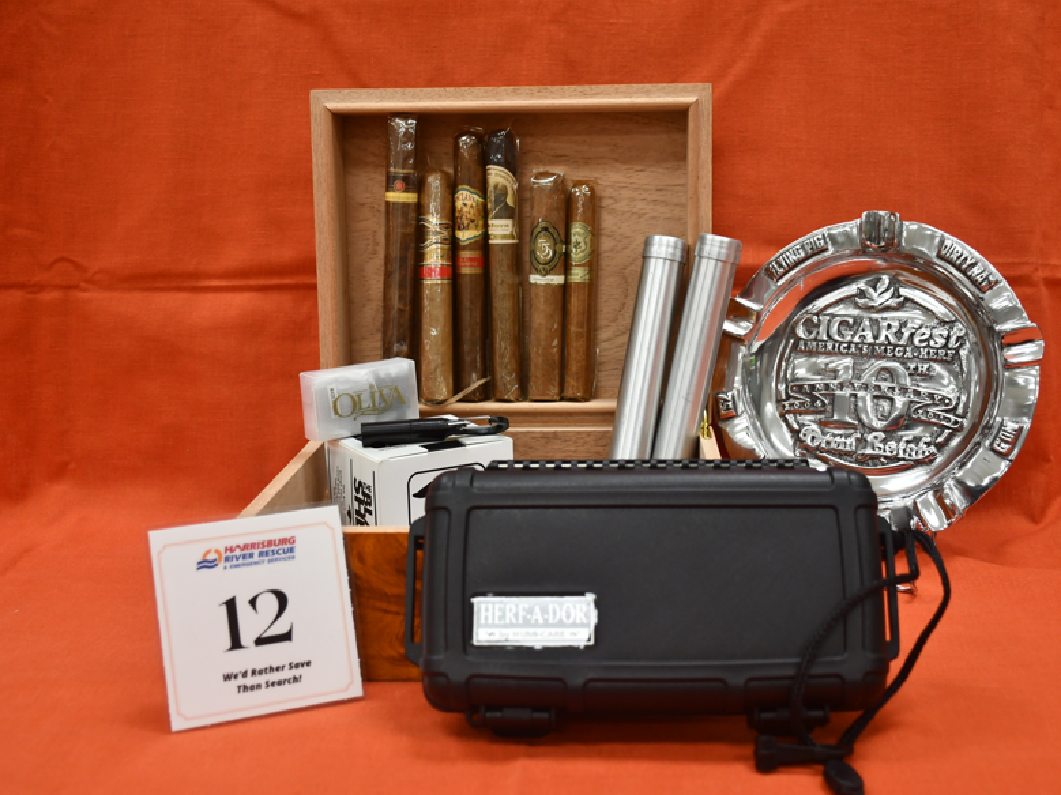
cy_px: 407
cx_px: 590
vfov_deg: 35.9
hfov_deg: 46.7
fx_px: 1226
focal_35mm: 40
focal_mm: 24
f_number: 3.8
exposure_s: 1/60
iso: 800
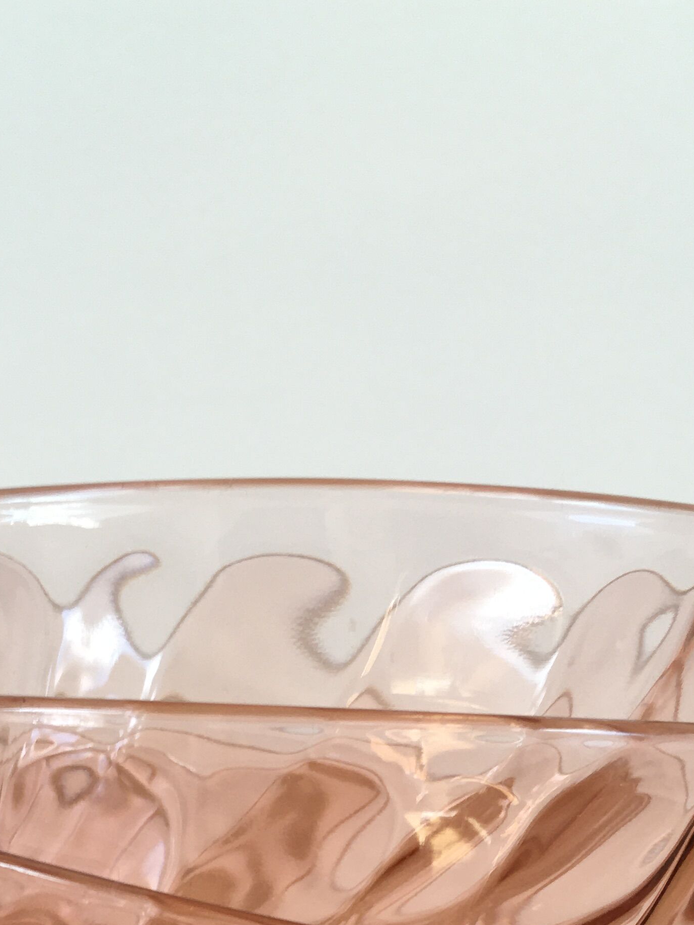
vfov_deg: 28.4
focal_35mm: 64
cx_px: 307
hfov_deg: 22.9
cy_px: 922
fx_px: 1711
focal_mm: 4.15
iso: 32
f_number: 2.2
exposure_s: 1/50
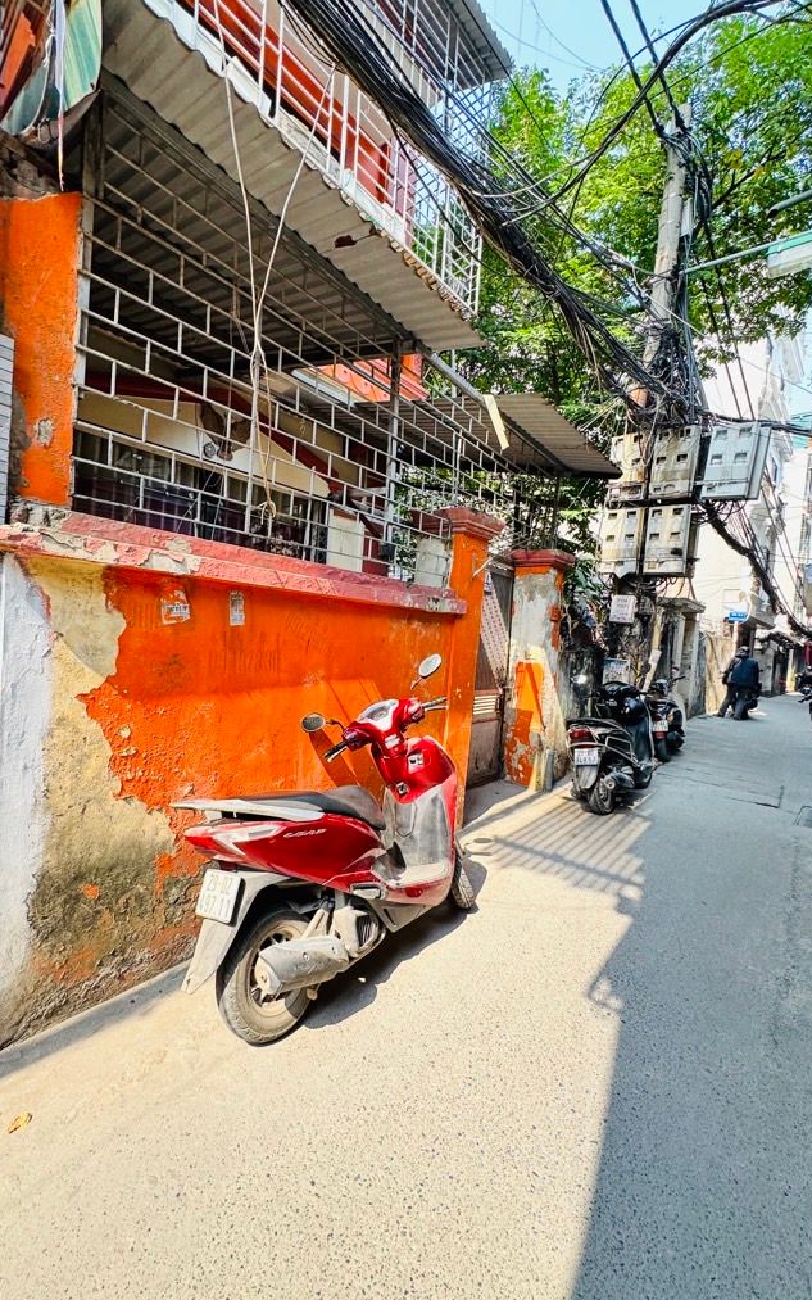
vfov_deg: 101.5
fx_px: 531
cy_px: 652
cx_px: 349
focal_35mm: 15
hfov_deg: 74.4
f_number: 2.2
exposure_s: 1/99
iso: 64
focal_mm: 2.22
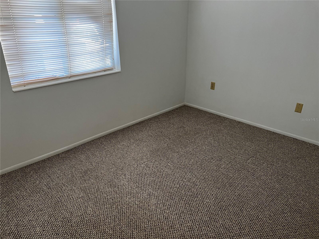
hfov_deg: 67.3
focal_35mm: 26
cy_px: 120
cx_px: 160
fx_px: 240
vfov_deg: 53.1
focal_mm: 5.7
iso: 200
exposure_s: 1/60
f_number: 1.5
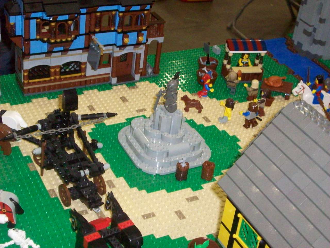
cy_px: 124
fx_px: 610
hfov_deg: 30.3
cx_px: 165
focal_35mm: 64
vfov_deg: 22.9
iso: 400
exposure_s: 1/90.6
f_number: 3.8
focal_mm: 10.7
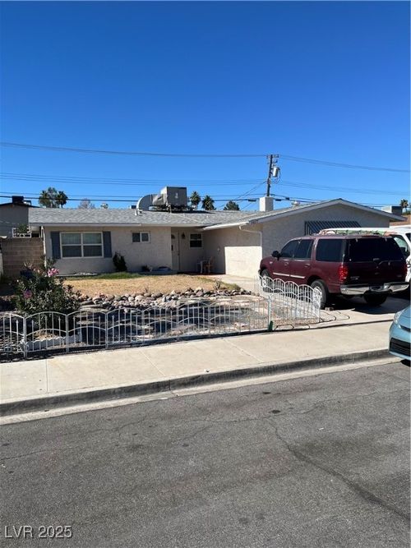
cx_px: 206
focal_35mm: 26
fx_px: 412
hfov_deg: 53.0
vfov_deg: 67.3
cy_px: 274
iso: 50
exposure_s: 1/4016
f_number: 1.6
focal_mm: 5.1
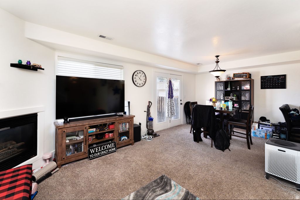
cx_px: 150
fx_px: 117
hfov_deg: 104.2
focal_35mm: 14
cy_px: 100
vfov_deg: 81.2
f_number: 7.1
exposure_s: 1/320
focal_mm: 14
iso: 400
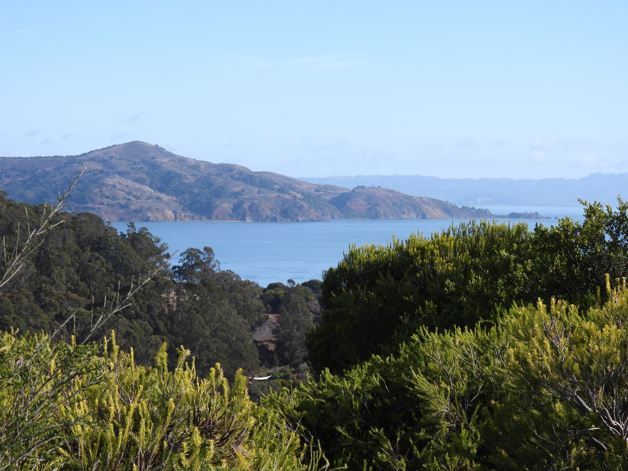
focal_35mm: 85
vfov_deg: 17.4
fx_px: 1542
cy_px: 236
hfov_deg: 23.0
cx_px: 314
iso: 100
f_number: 4
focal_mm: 15.2
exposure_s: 1/800
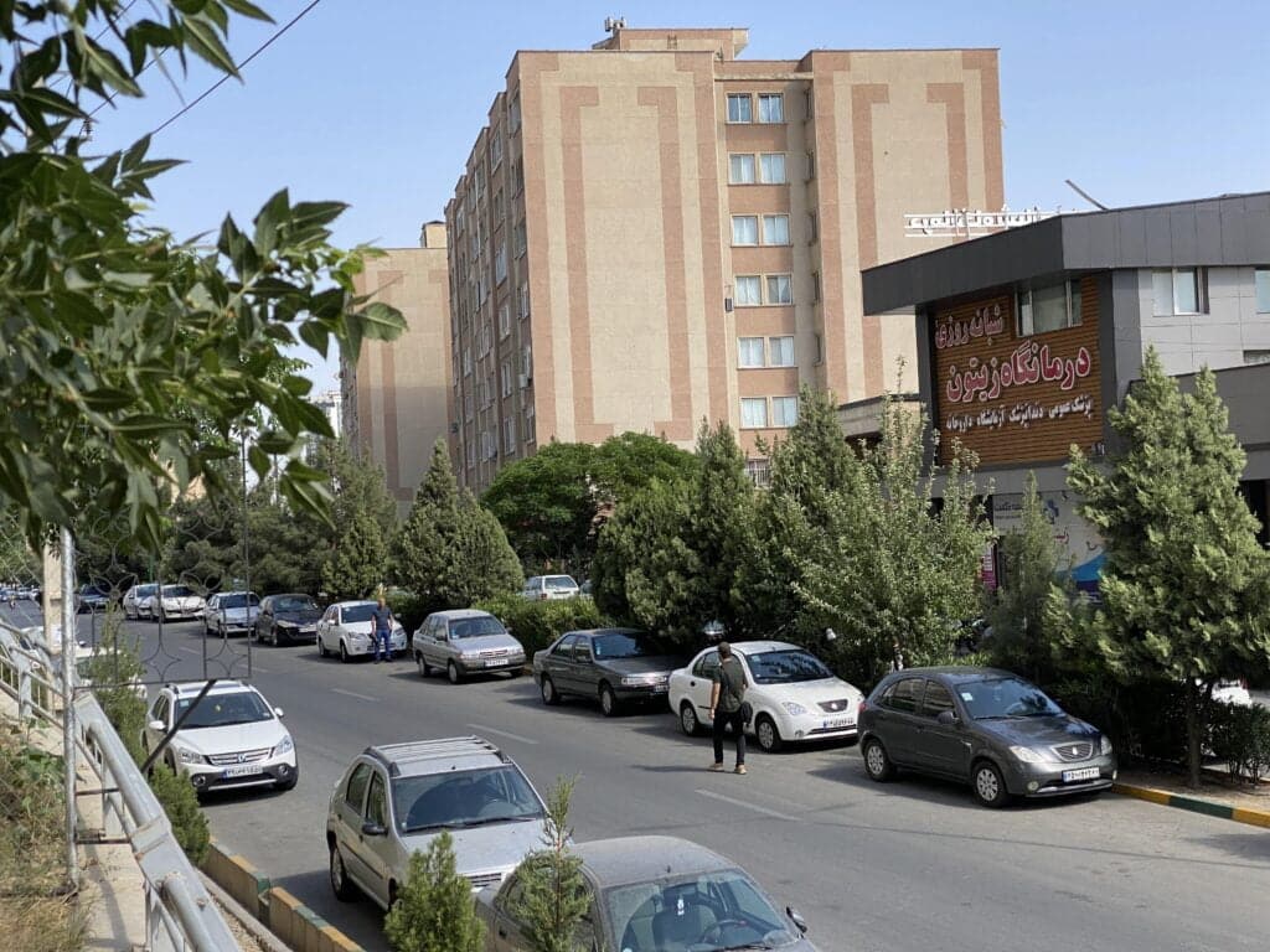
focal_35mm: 52
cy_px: 476
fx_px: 1908
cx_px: 635
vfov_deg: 28.0
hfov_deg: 36.8
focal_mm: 6
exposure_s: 1/922
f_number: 2
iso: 20
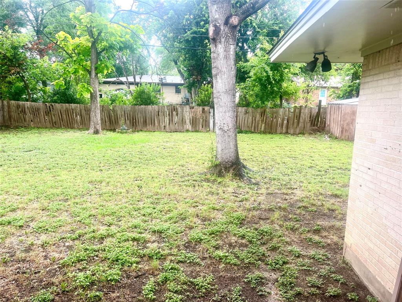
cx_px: 201
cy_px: 151
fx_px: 302
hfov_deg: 67.3
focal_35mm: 26
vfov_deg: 53.1
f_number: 1.5
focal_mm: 5.7
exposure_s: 1/243
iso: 40
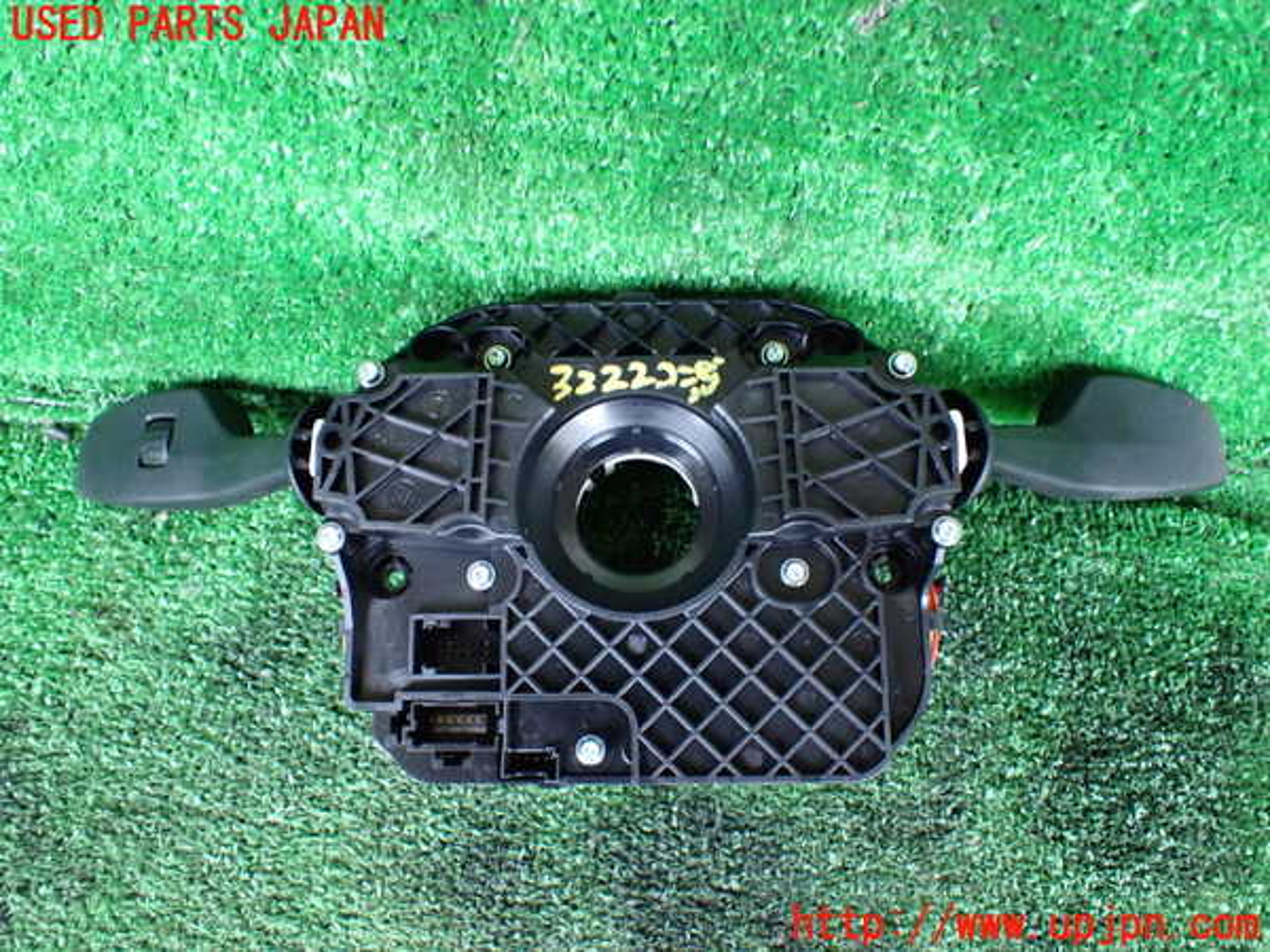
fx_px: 1101
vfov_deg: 46.8
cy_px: 476
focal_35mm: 30
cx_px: 635
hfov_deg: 60.0
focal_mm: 5.4
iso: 800
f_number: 2.3
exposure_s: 1/30
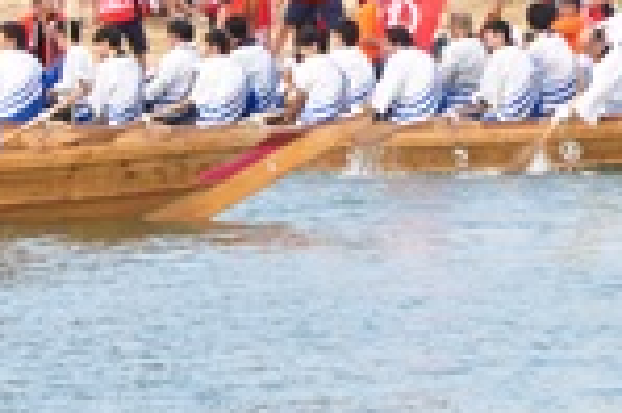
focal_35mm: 636
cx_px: 518
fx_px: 10977
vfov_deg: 2.2
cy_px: 27
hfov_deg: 3.2
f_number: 16
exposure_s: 1/50
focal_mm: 105
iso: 200
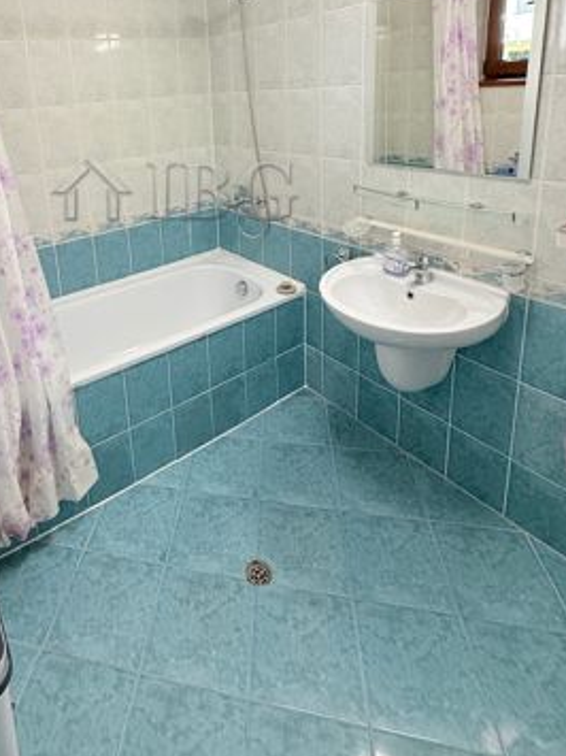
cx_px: 173
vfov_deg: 74.0
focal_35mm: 21
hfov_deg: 61.3
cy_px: 198
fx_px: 458
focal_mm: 2.22
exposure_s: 1/99
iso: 100
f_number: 2.2
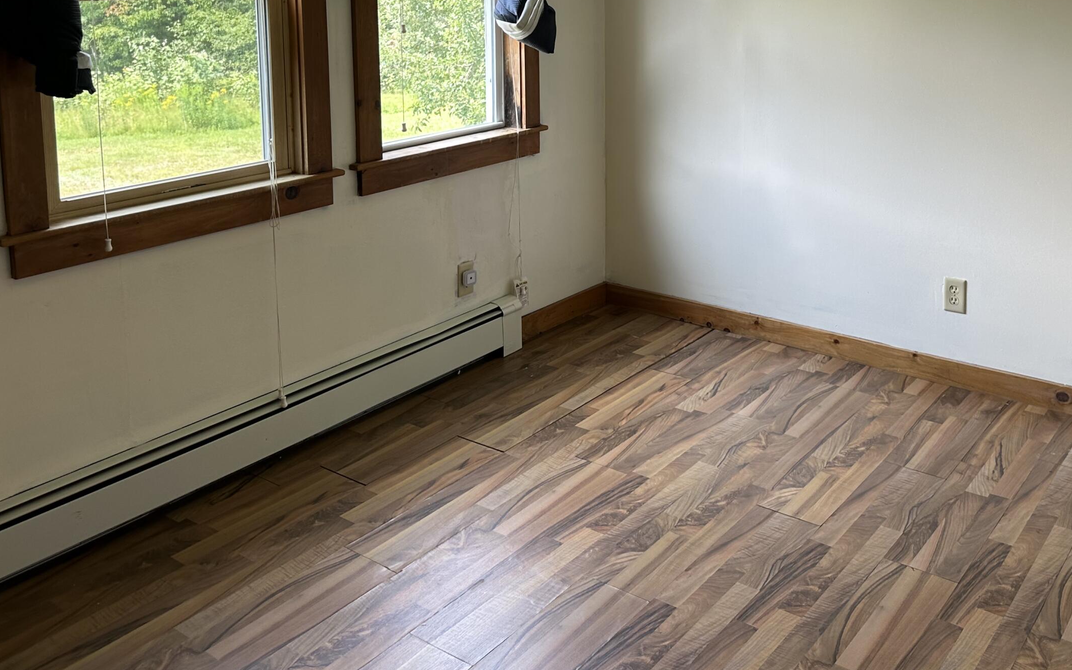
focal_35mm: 36
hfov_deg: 53.5
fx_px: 1052
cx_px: 660
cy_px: 108
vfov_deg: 34.0
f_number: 1.78
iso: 64
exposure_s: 1/128
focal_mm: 6.86
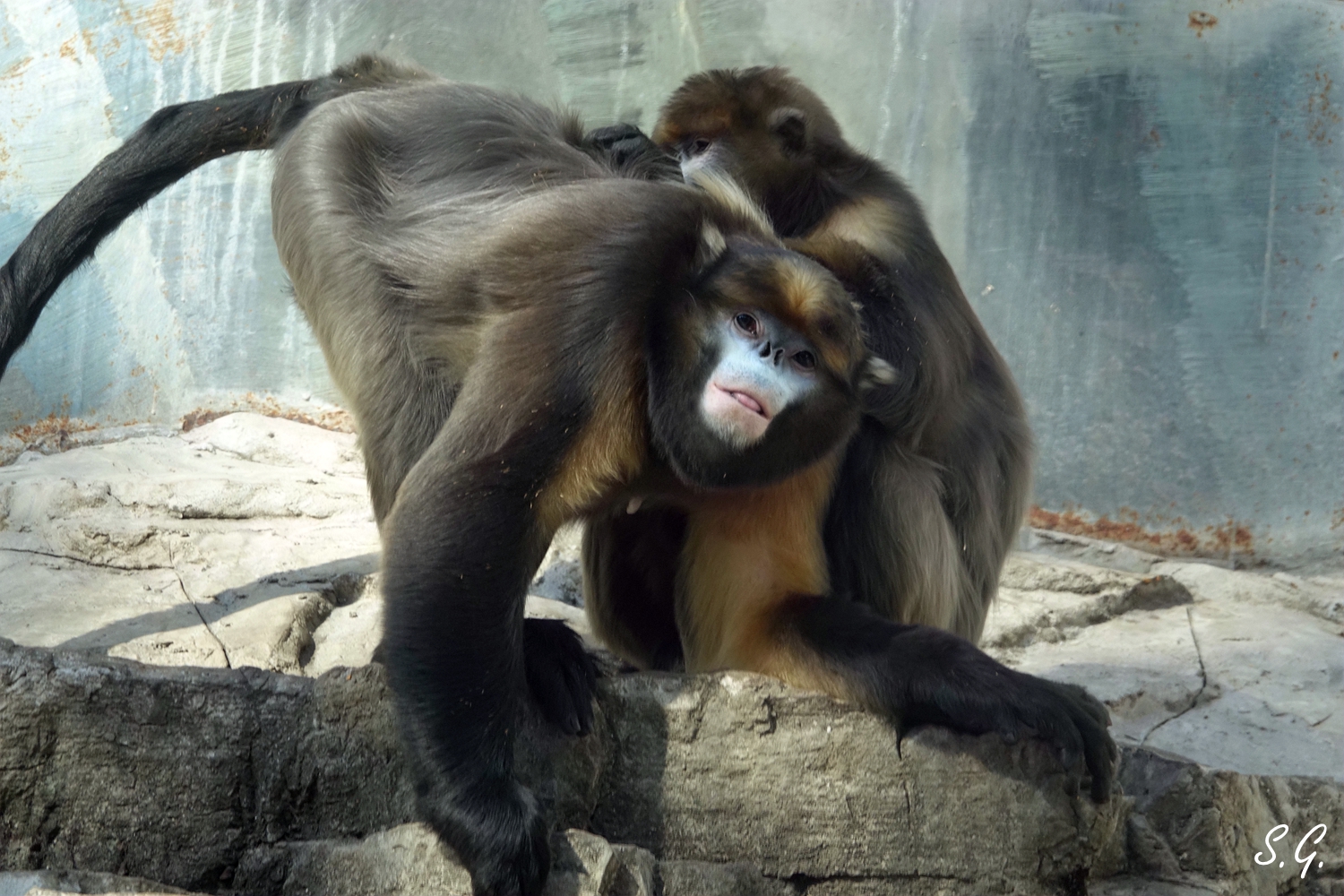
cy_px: 448
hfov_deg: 4.4
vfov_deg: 2.9
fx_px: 17508
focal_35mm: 469
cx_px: 672
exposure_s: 1/250
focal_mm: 171.89
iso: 250
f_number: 4
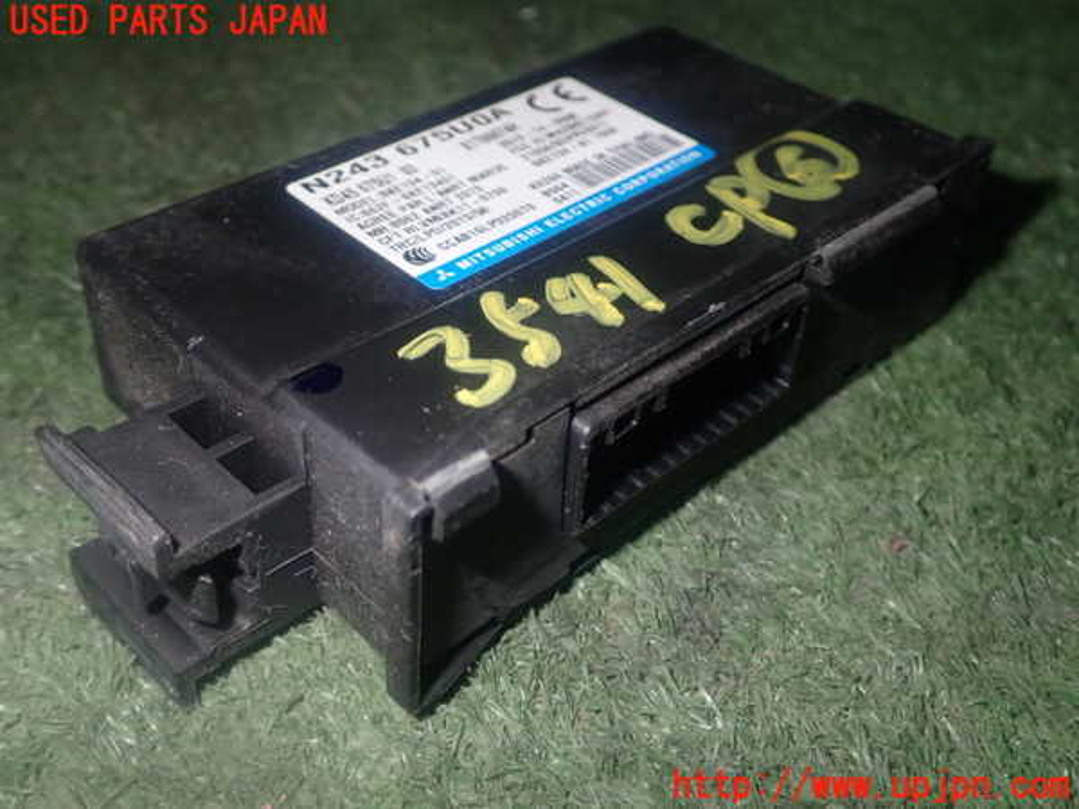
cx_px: 540
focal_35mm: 41
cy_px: 404
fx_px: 1278
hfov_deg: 45.8
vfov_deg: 35.1
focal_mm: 7.31
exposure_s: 1/40
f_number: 8
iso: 200
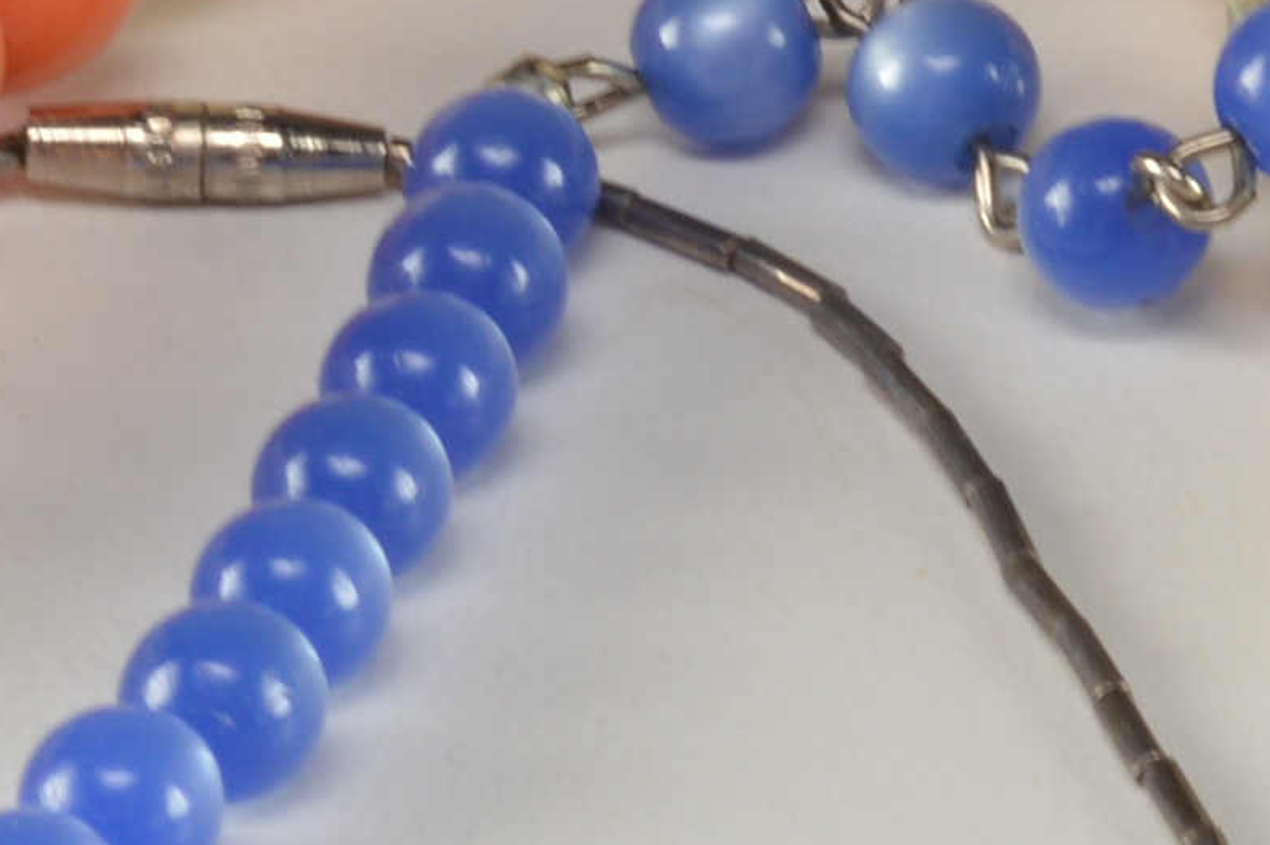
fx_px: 16564
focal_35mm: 470
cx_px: 3545
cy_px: -401
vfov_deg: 2.9
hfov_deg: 4.3
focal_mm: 55
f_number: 14
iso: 100
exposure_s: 1/100
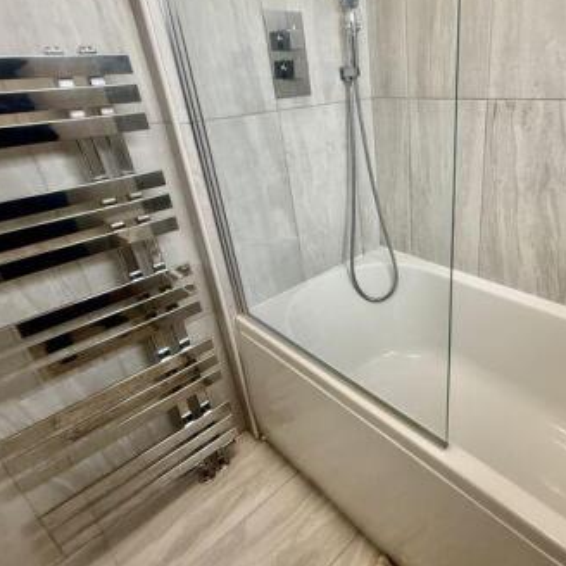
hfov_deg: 67.4
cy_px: 255
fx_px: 407
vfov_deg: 69.5
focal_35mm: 22
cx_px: 386
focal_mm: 2.22
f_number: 2.2
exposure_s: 1/100
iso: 160
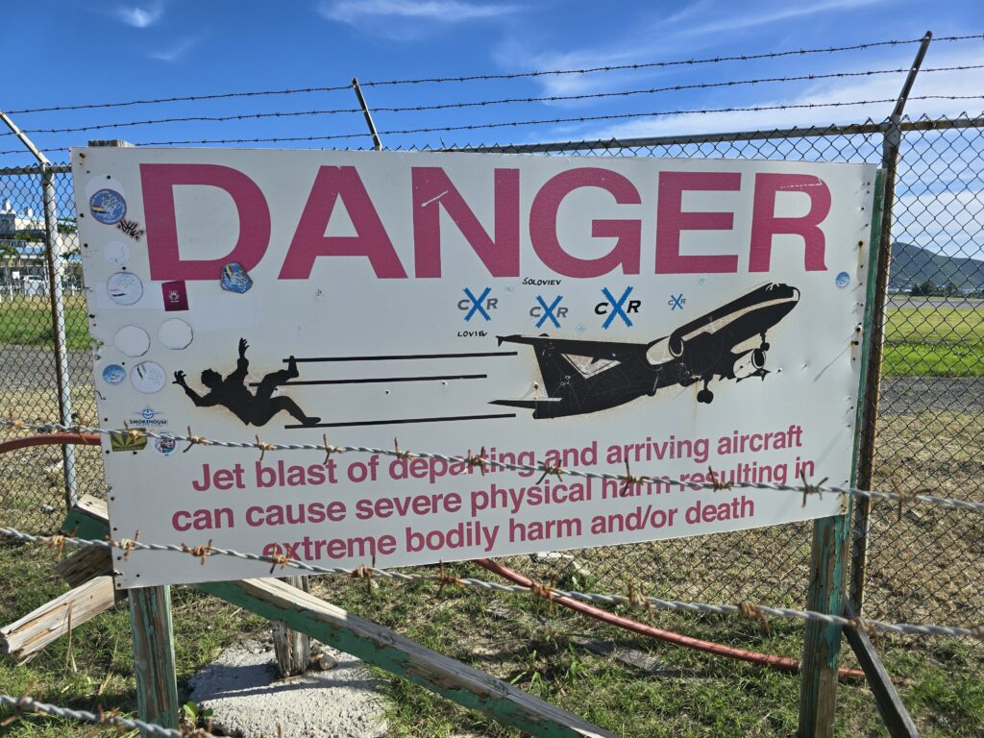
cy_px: 369
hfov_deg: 73.9
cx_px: 492
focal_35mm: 23
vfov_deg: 58.9
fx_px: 654
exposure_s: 1/984
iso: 12
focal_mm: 6.3
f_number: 1.7
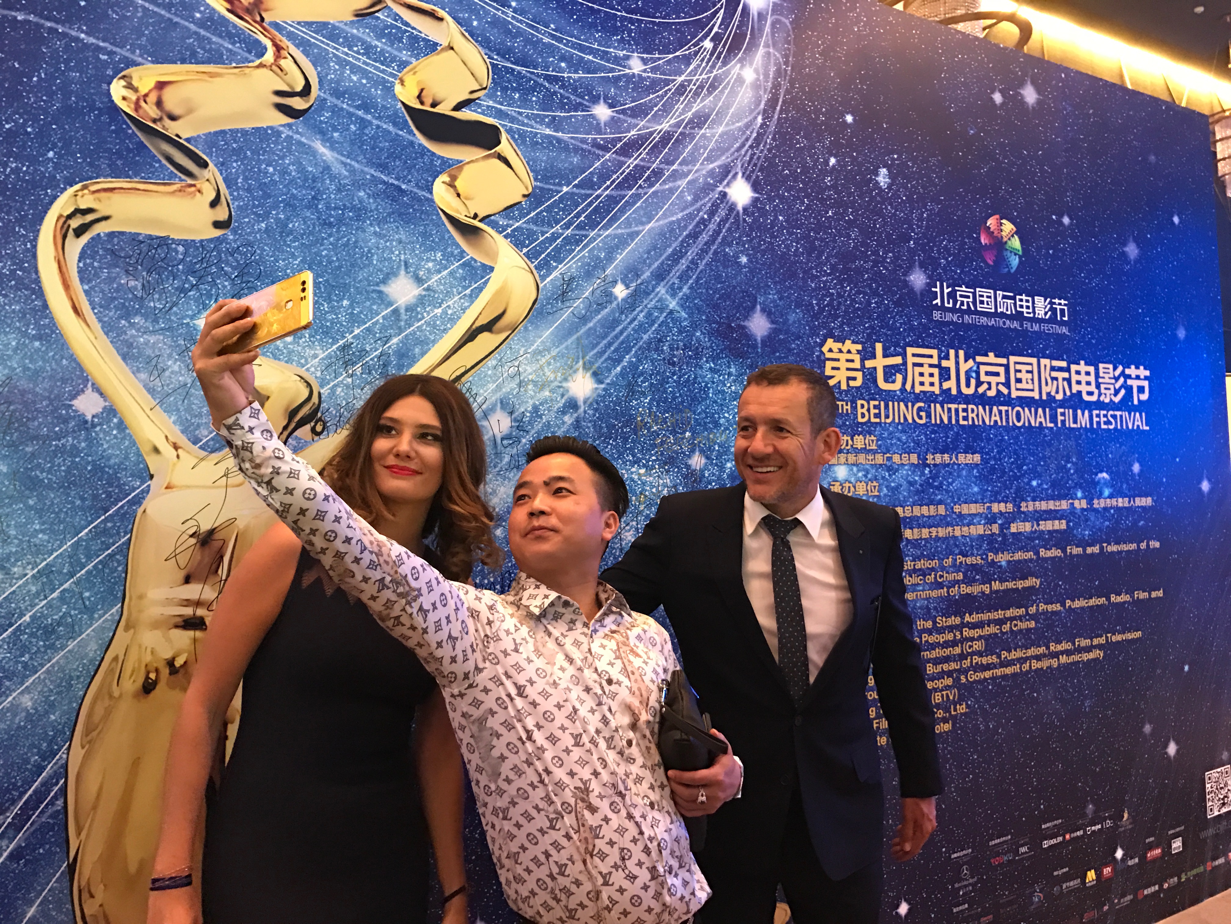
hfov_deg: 63.4
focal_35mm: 28
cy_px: 462
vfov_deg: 49.7
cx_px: 616
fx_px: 996
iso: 100
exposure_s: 1/8
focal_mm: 3.99
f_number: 1.8
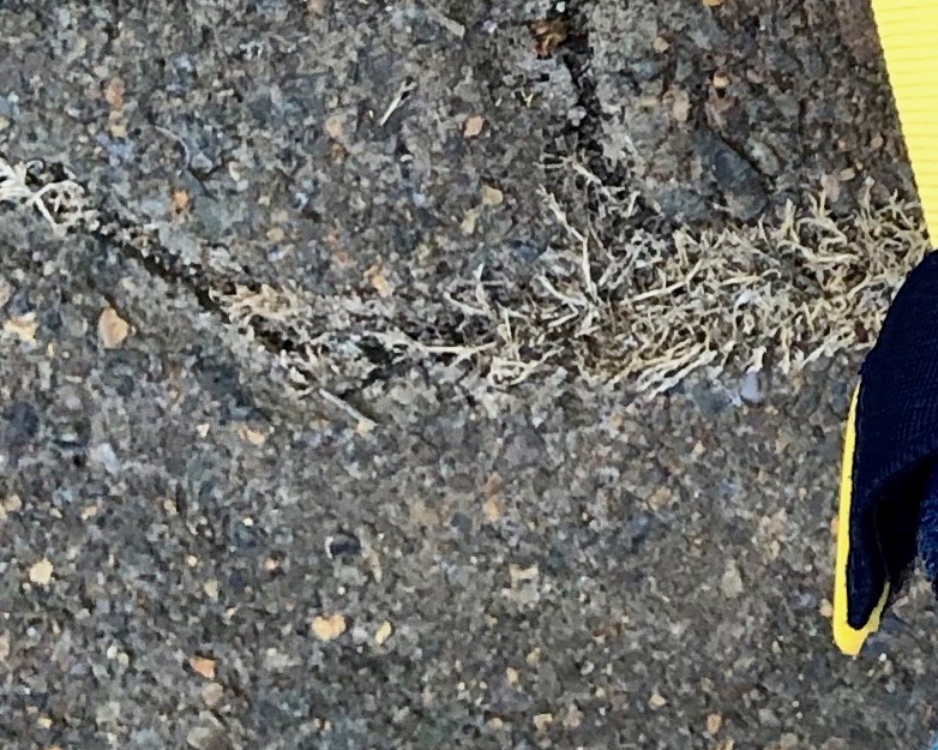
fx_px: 3913
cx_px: 1812
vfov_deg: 10.5
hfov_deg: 12.3
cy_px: -464
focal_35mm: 141
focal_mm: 3.99
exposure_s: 1/30
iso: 25
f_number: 1.8
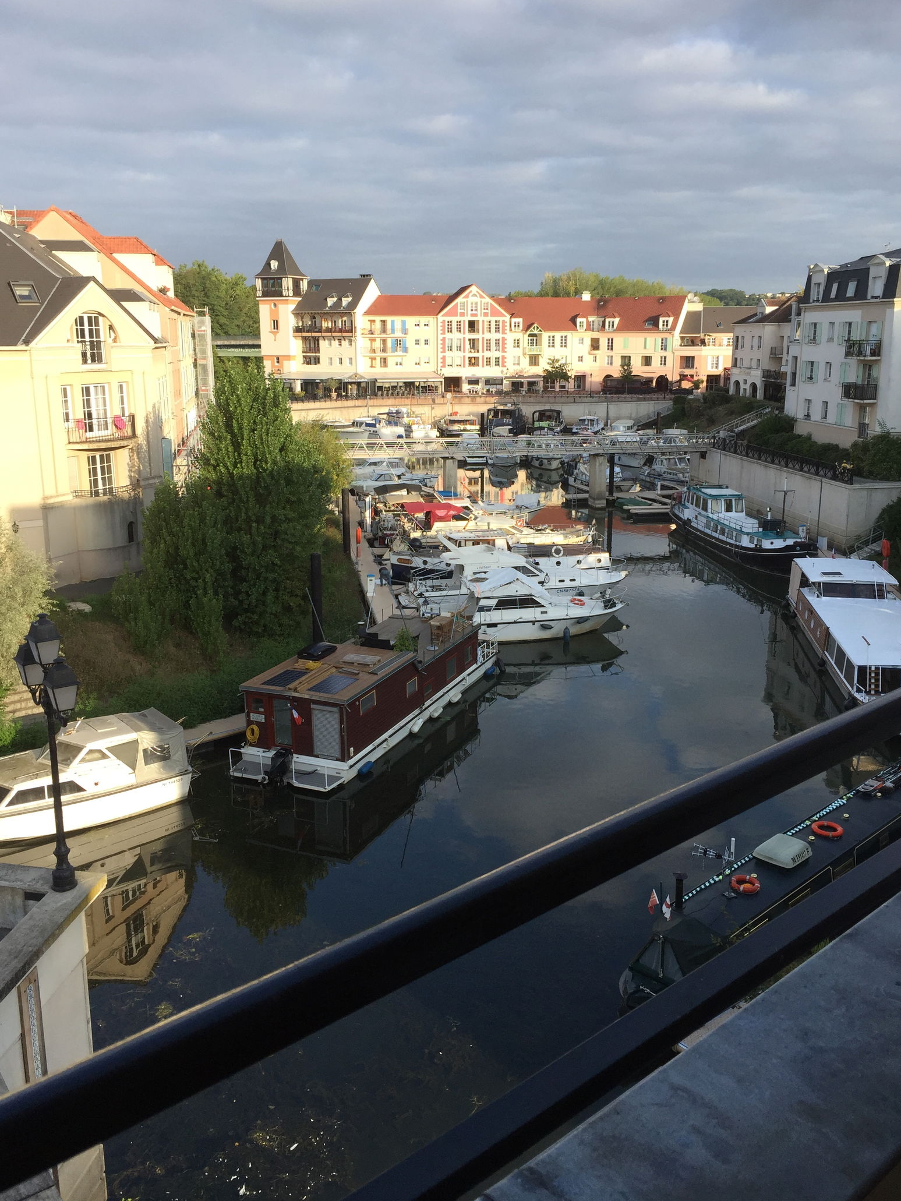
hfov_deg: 46.8
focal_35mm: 30
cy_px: 584
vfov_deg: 59.9
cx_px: 447
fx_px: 1041
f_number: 2.2
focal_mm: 4.15
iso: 32
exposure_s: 1/898
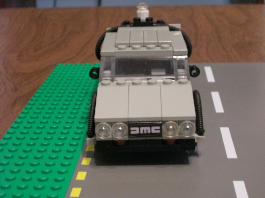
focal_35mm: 66
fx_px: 505
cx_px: 132
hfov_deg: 29.4
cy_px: 99
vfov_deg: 22.2
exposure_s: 1/2.9
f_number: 3.8
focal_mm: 11
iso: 200
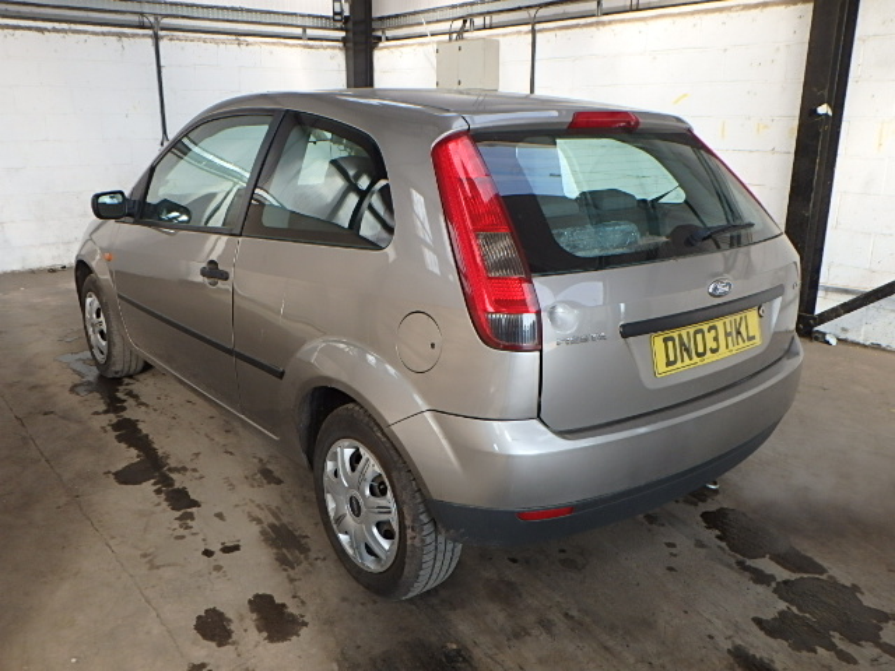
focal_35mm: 29
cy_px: 336
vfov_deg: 48.2
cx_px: 448
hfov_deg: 61.7
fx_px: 750
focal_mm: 5.2
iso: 200
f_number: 4.6
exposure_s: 1/60
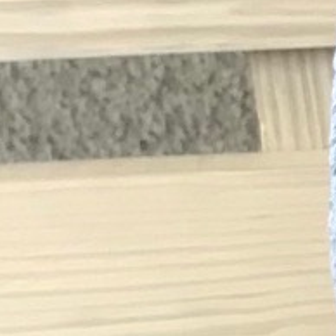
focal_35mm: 257
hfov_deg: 5.9
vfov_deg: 6.7
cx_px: 1296
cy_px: 456
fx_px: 2822
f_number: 1.8
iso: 32
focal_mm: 3.99
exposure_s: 1/93
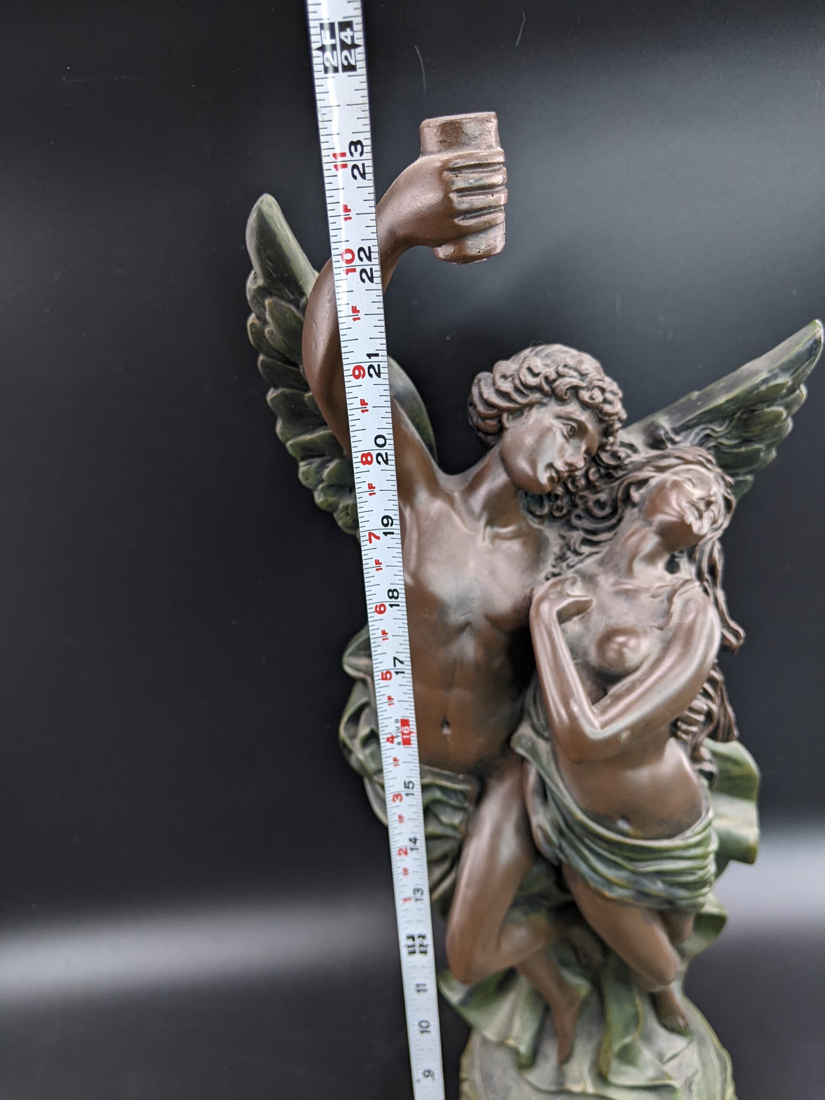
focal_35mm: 27
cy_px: 550
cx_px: 412
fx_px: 858
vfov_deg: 65.3
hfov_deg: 51.4
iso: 94
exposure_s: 1/120
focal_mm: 4.44
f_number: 1.8
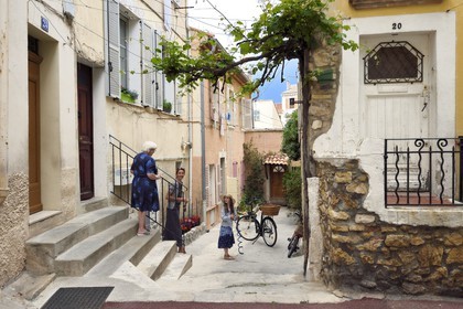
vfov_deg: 45.0
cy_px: 154
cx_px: 232
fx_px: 373
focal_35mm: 29
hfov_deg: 63.7
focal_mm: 29
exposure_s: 1/160
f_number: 10
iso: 400
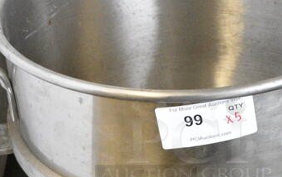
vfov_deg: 11.0
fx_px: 910
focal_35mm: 118
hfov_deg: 17.6
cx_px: 187
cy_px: 139
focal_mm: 29
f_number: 5.6
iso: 6400
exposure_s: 1/200
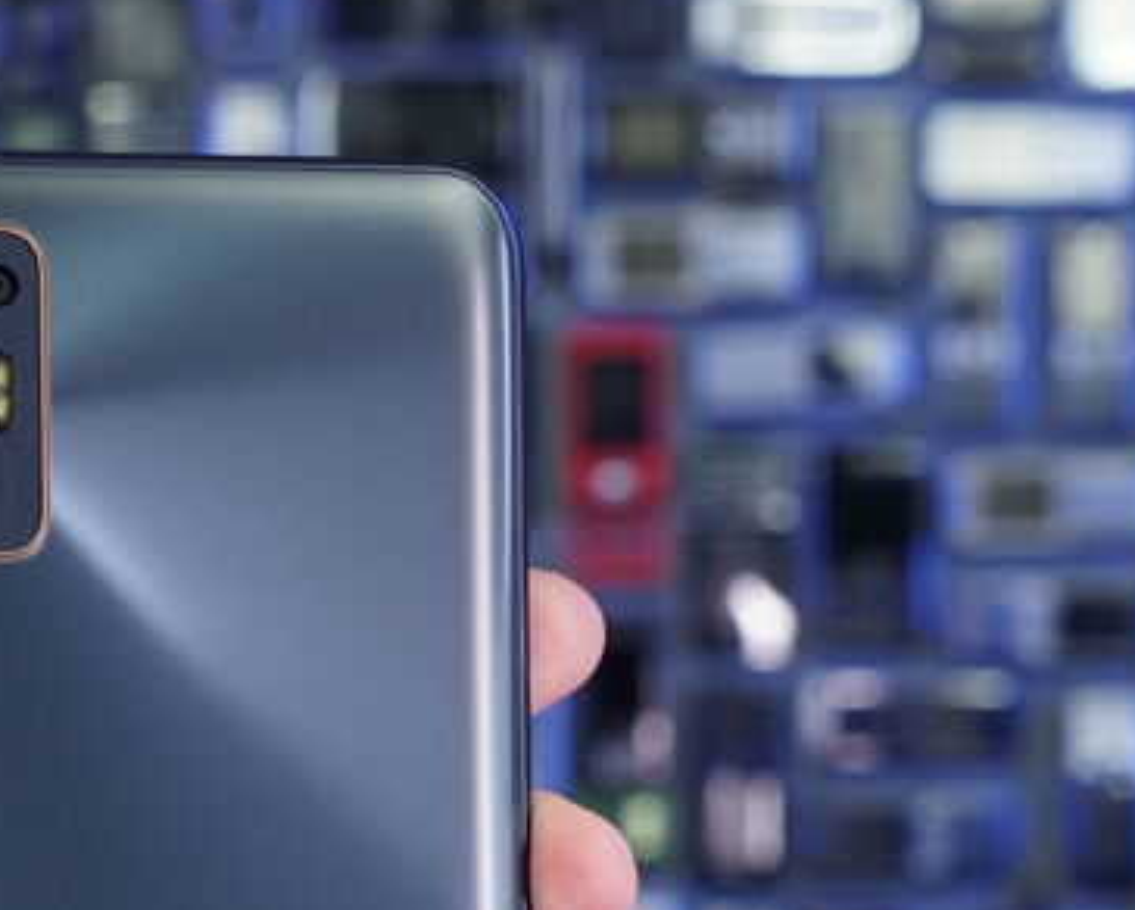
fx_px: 3161
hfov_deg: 20.0
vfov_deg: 16.0
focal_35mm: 94
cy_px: 979
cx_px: 129
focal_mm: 38
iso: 1600
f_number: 7.1
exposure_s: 1/160
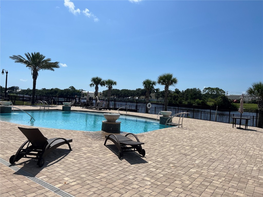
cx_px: 132
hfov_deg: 67.3
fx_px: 198
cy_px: 98
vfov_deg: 53.1
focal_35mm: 26
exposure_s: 1/10309
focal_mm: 5.7
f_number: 1.5
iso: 50
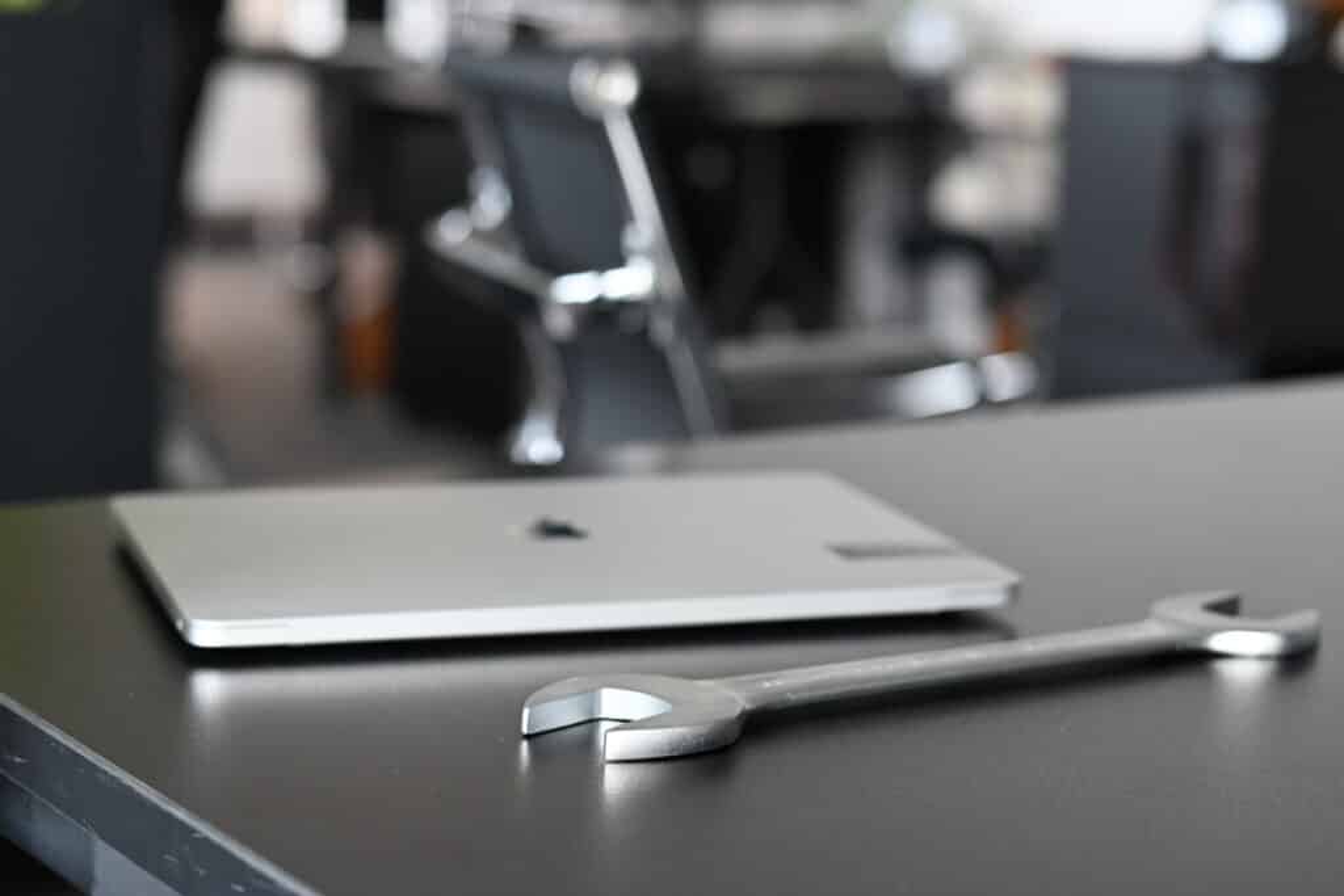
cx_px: 672
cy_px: 448
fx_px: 2800
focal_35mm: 75
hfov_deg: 27.0
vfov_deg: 18.2
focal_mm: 50
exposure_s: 1/200
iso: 400
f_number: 2.8
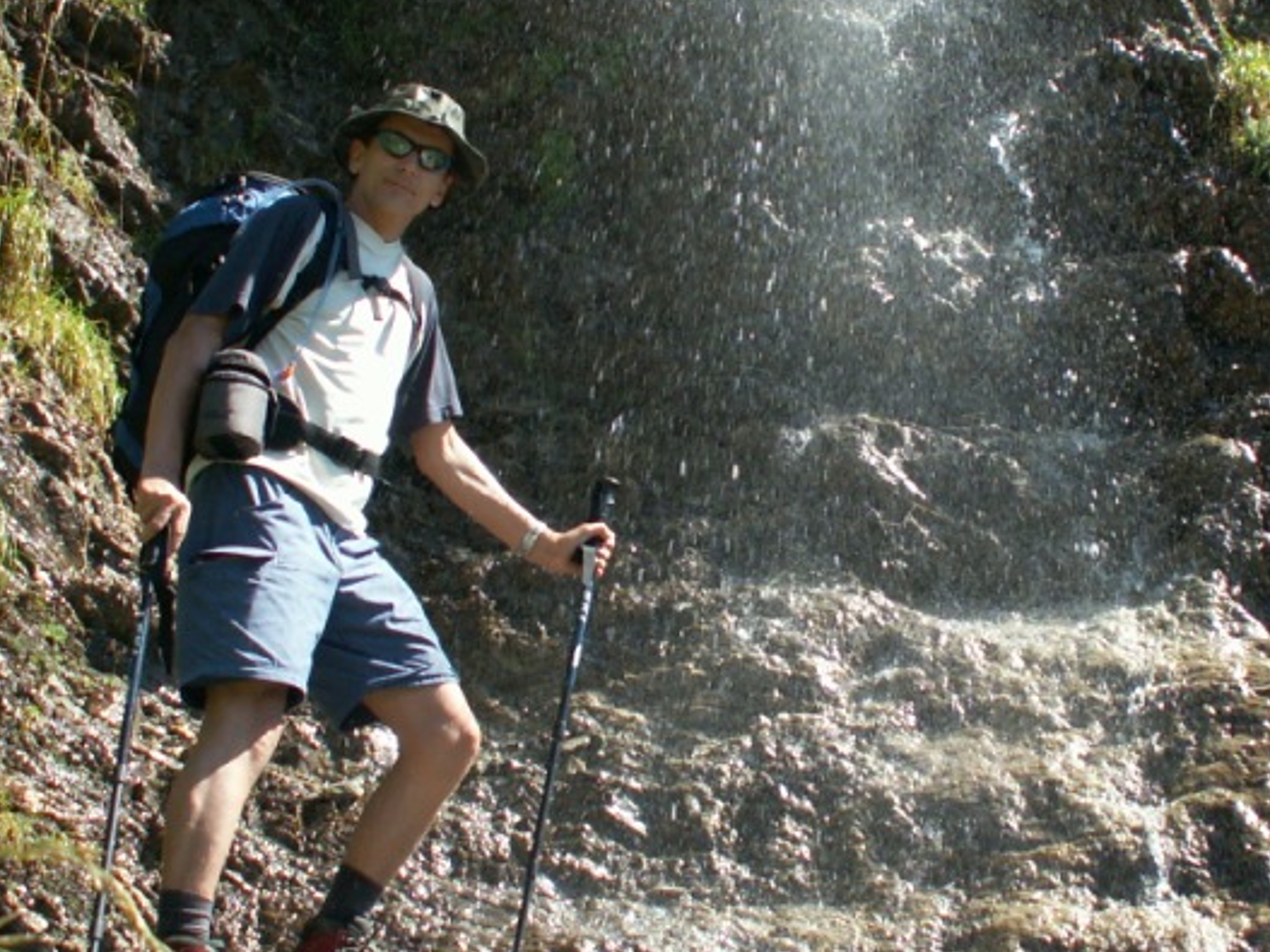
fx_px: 2494
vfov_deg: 21.6
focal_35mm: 68
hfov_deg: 28.4
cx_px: 807
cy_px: 446
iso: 50
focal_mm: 5.86
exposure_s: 1/320
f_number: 2.8
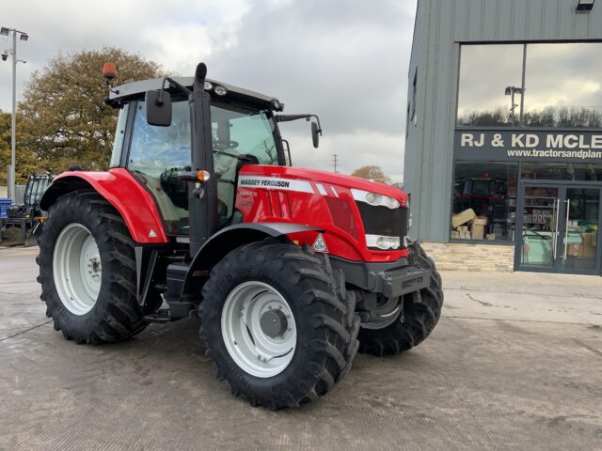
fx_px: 504
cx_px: 301
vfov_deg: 48.2
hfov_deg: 61.7
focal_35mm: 29
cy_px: 226
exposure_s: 1/348
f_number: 1.8
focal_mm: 3
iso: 16
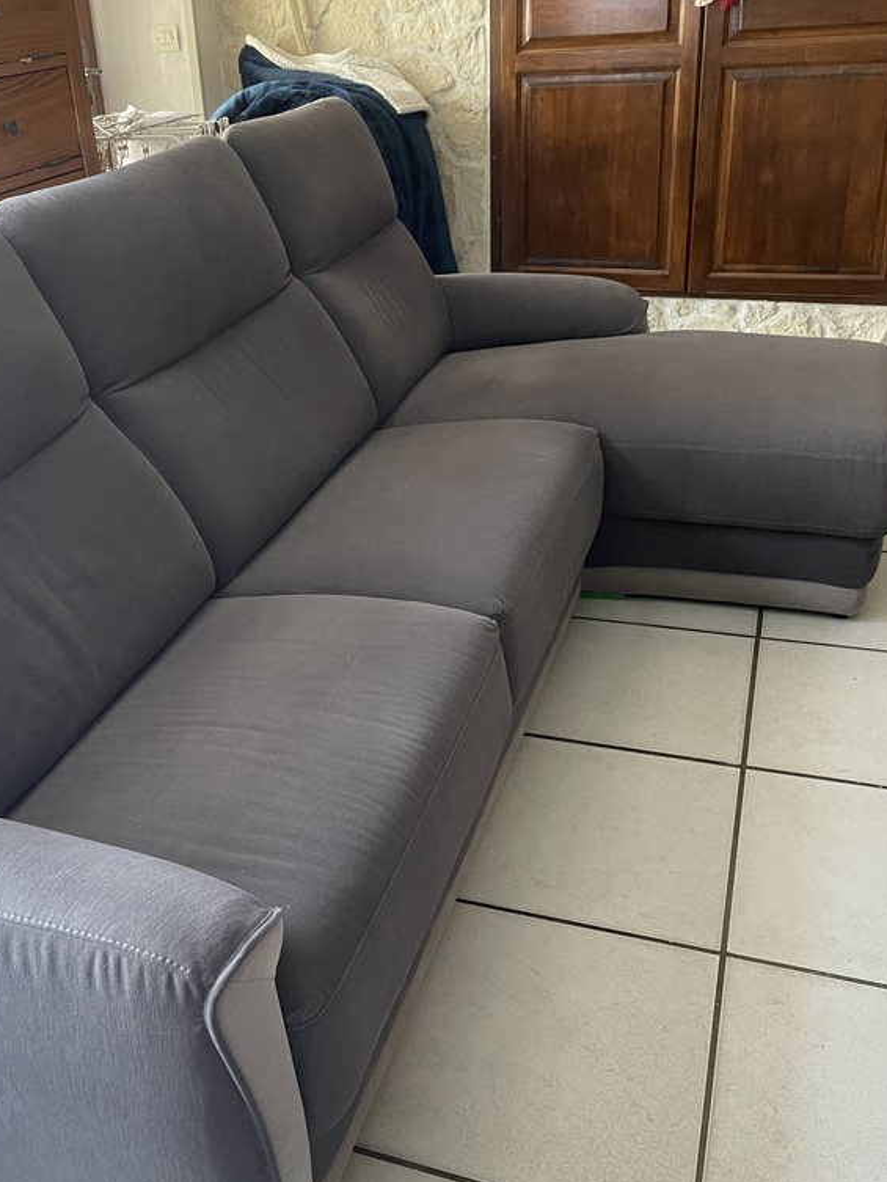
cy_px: 538
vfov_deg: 53.9
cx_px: 330
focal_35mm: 34
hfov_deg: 41.5
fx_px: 1161
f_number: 1.6
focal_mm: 5.1
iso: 400
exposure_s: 1/60
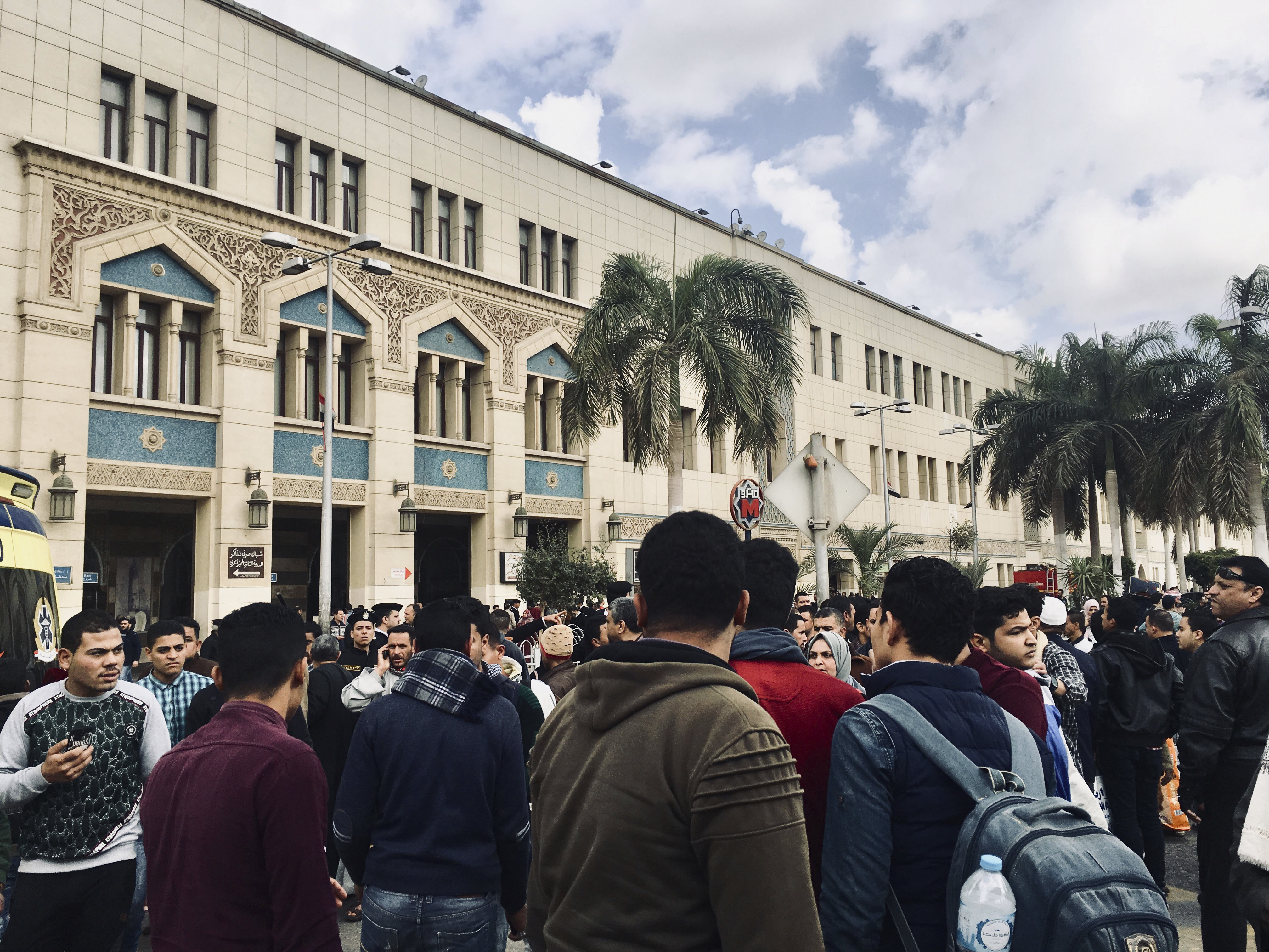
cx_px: 634
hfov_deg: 61.7
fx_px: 1063
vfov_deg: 48.2
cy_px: 476
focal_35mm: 29
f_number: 2.2
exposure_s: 1/1399
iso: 25
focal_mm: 4.15
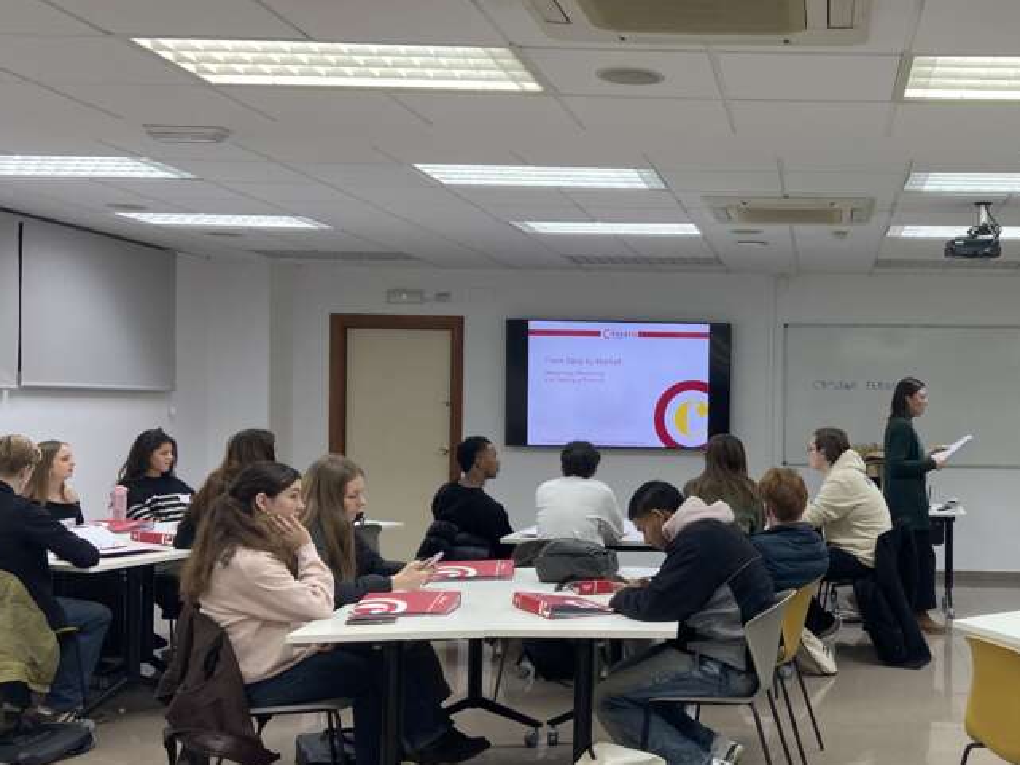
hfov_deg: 41.7
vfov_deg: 33.6
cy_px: 438
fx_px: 1267
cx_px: 831
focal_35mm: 43
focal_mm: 4.25
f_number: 1.8
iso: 80
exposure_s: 1/100
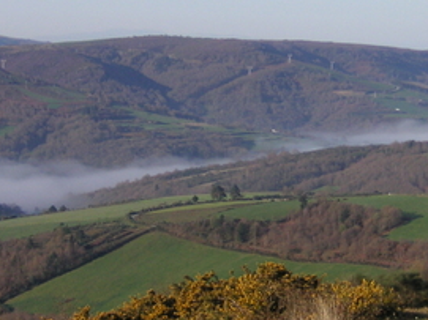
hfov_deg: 13.7
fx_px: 1780
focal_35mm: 144
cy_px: 104
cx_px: 251
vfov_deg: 10.3
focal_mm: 10.2
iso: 50
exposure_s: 1/750
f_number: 3.9
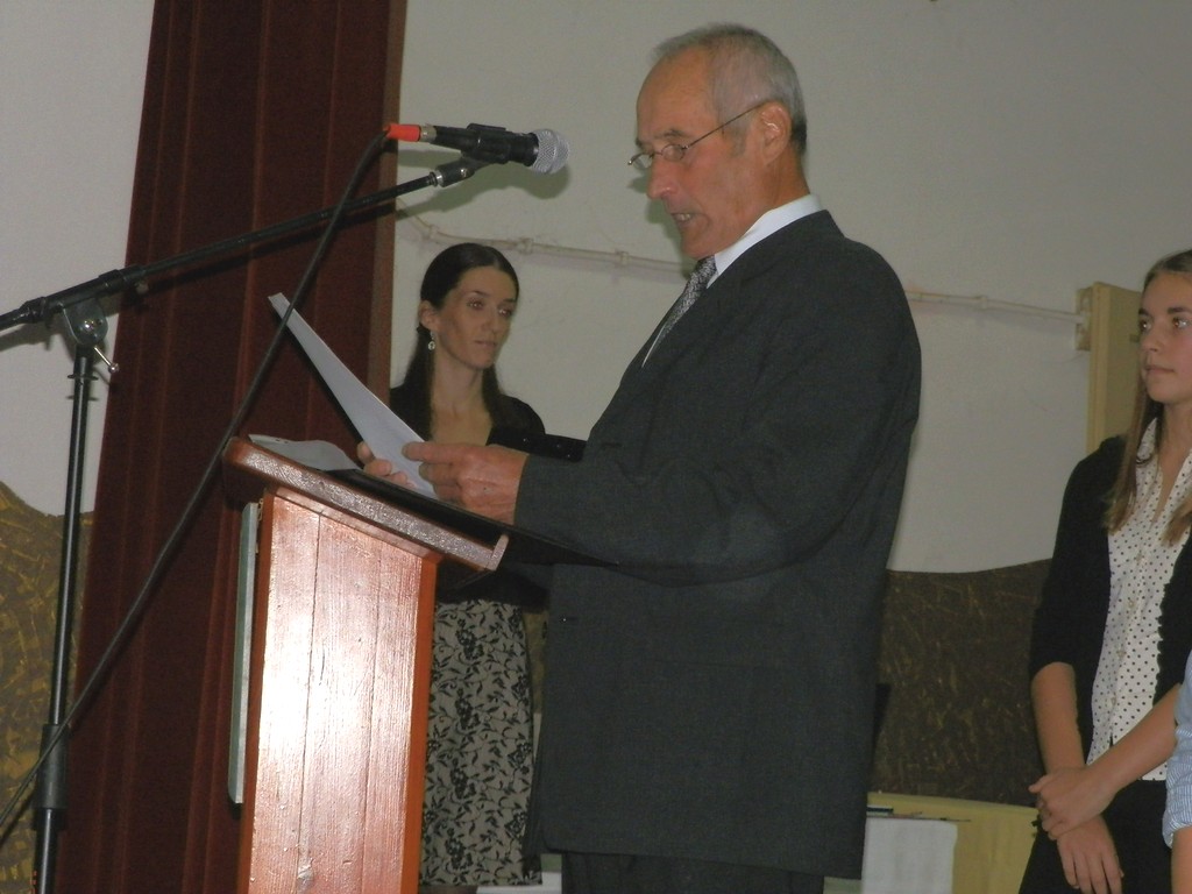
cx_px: 596
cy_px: 447
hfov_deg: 21.5
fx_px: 3134
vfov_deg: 16.2
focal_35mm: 91
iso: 320
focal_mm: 16.25
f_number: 4.3
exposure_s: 1/125
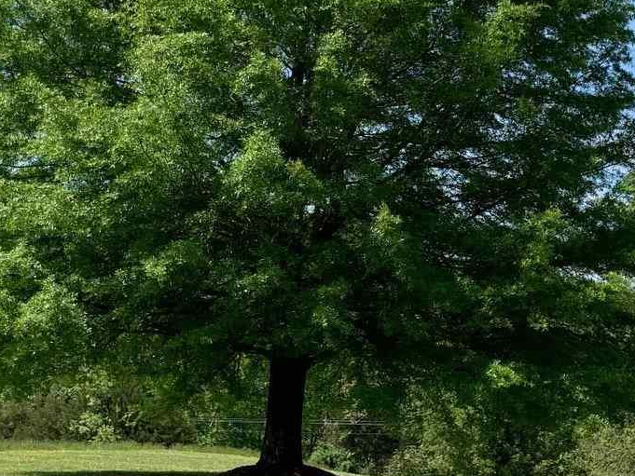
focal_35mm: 77
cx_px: 436
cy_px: 145
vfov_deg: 19.1
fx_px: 1413
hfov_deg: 25.2
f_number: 1.8
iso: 25
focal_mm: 4.25
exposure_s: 1/1812
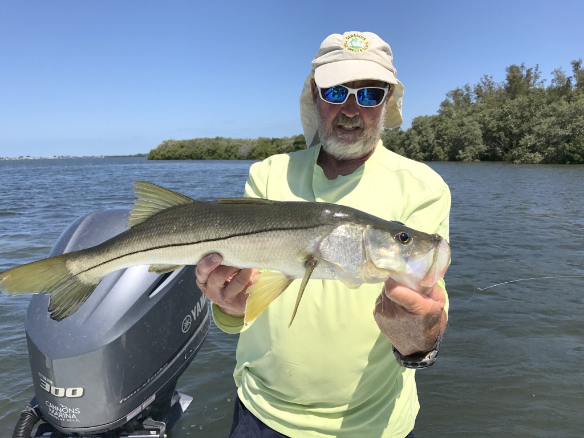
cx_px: 292
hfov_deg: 63.4
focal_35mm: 28
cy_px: 219
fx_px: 472
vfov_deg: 49.7
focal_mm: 3.99
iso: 20
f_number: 1.8
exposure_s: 1/4000
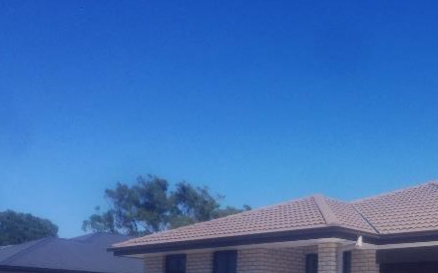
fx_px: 668
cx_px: 362
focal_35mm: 56
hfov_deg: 34.9
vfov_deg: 22.3
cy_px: 265
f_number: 2.2
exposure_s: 1/2475
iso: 32
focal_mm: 4.15
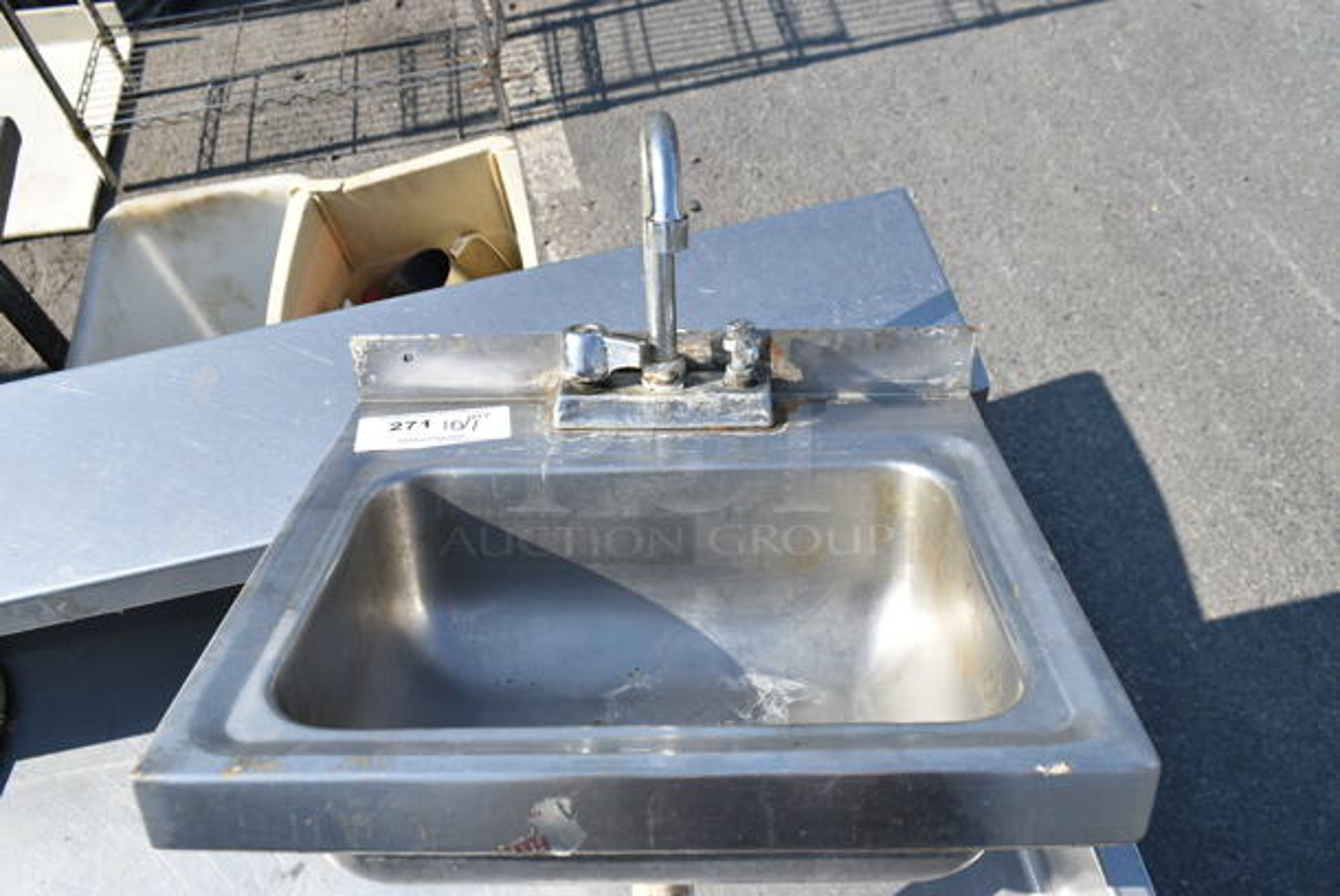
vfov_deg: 40.1
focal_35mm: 33
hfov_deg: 57.2
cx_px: 670
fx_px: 1229
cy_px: 448
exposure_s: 1/200
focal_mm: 22
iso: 100
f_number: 7.1
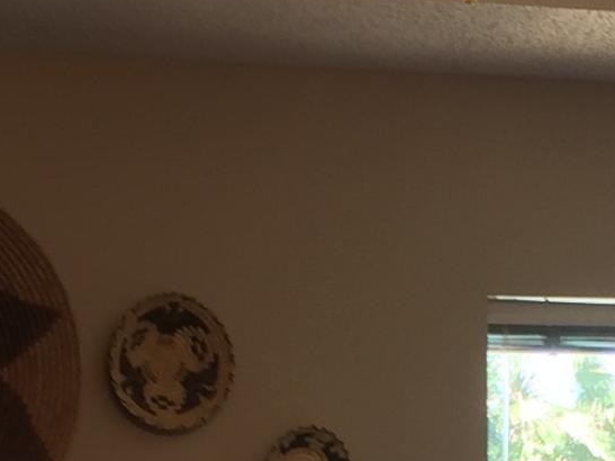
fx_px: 2824
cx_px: 87
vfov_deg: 8.9
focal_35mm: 159
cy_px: 891
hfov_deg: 12.4
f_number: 2.2
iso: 32
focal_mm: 4.15
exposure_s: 1/40
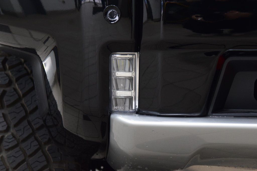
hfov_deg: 19.5
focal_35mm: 105
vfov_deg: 13.0
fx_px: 750
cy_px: 86
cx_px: 128
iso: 1600
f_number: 6.3
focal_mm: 70
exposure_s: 1/30
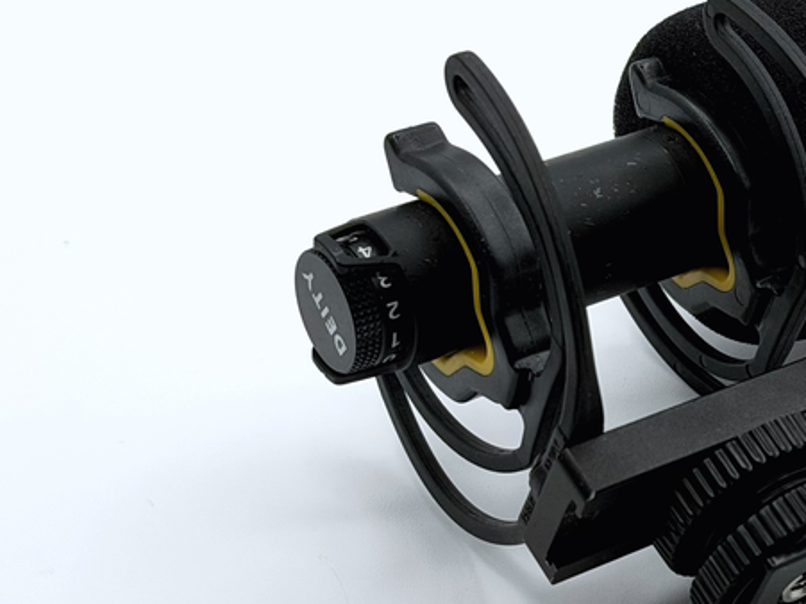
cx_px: 901
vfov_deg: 12.9
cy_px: 214
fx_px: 2677
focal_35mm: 115
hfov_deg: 16.6
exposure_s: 1/1931
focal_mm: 6.76
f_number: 1.78
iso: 64
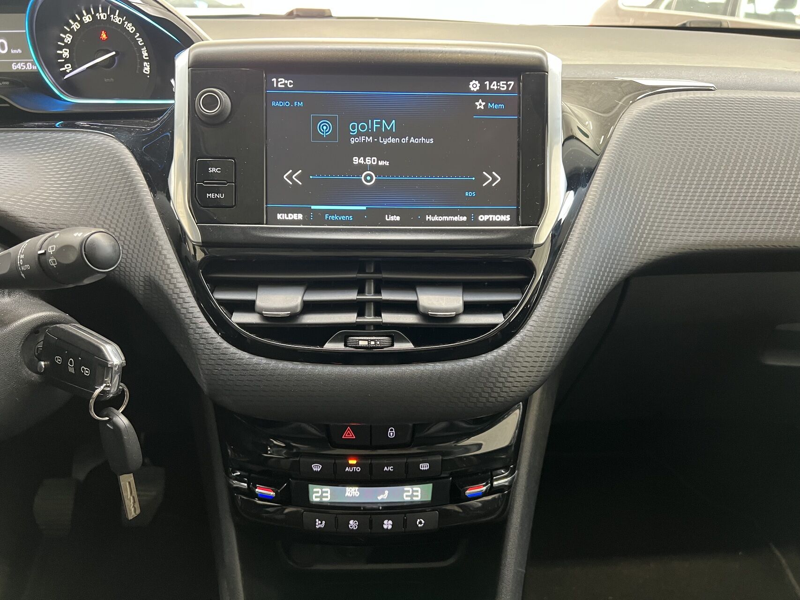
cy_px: 300
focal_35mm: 26
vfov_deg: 53.1
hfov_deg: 67.3
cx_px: 400
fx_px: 601
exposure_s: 1/50
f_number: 1.5
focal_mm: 5.7
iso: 320
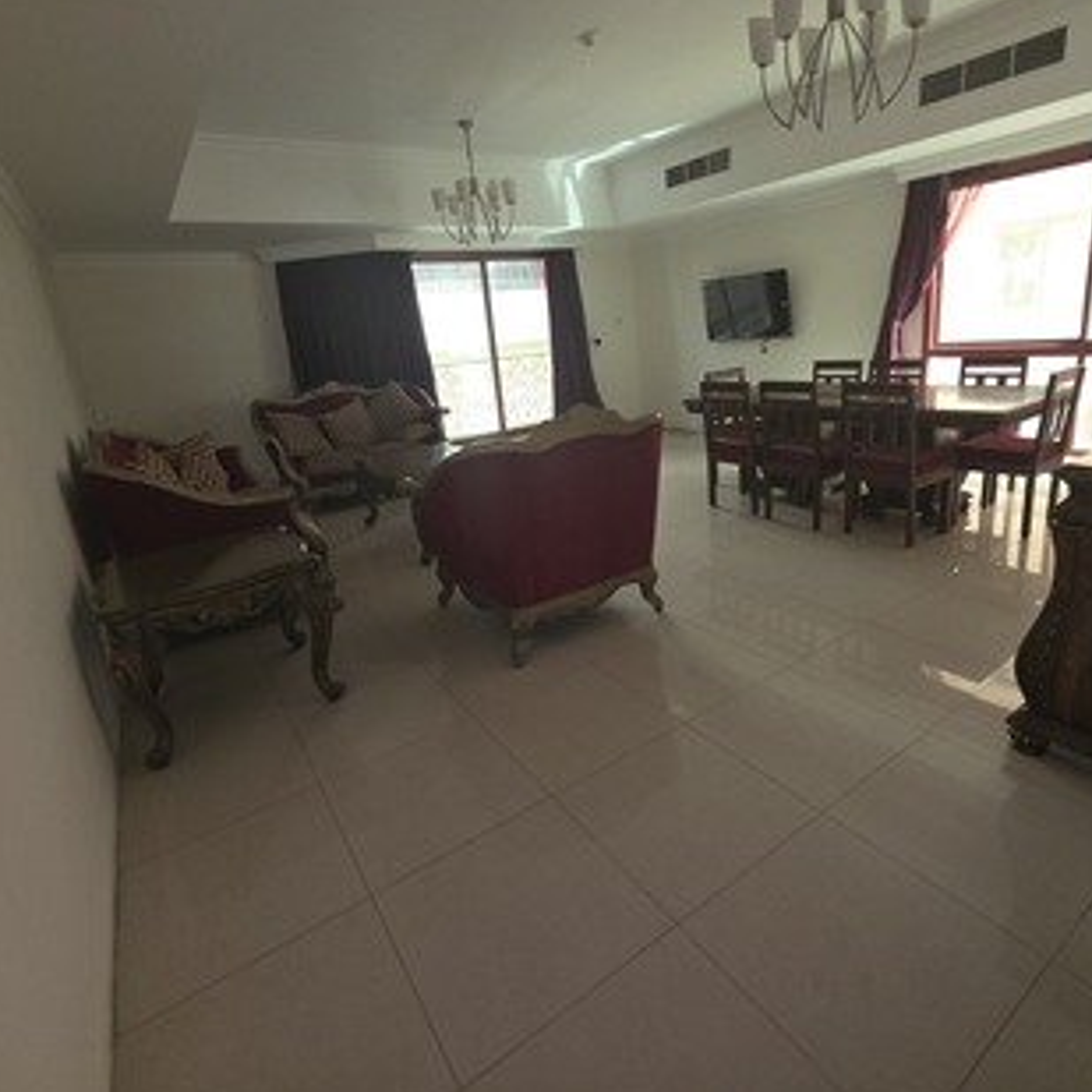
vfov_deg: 83.8
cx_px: 581
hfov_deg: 83.9
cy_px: 504
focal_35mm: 17
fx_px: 607
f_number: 1.9
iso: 125
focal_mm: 2.2
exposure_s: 1/60
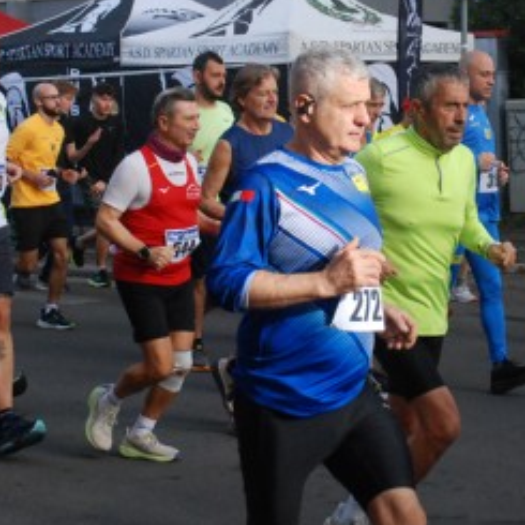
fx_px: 1716
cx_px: 349
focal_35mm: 100
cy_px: 177
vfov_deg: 17.4
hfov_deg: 17.4
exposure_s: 1/1250
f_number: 5
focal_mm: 32
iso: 1000
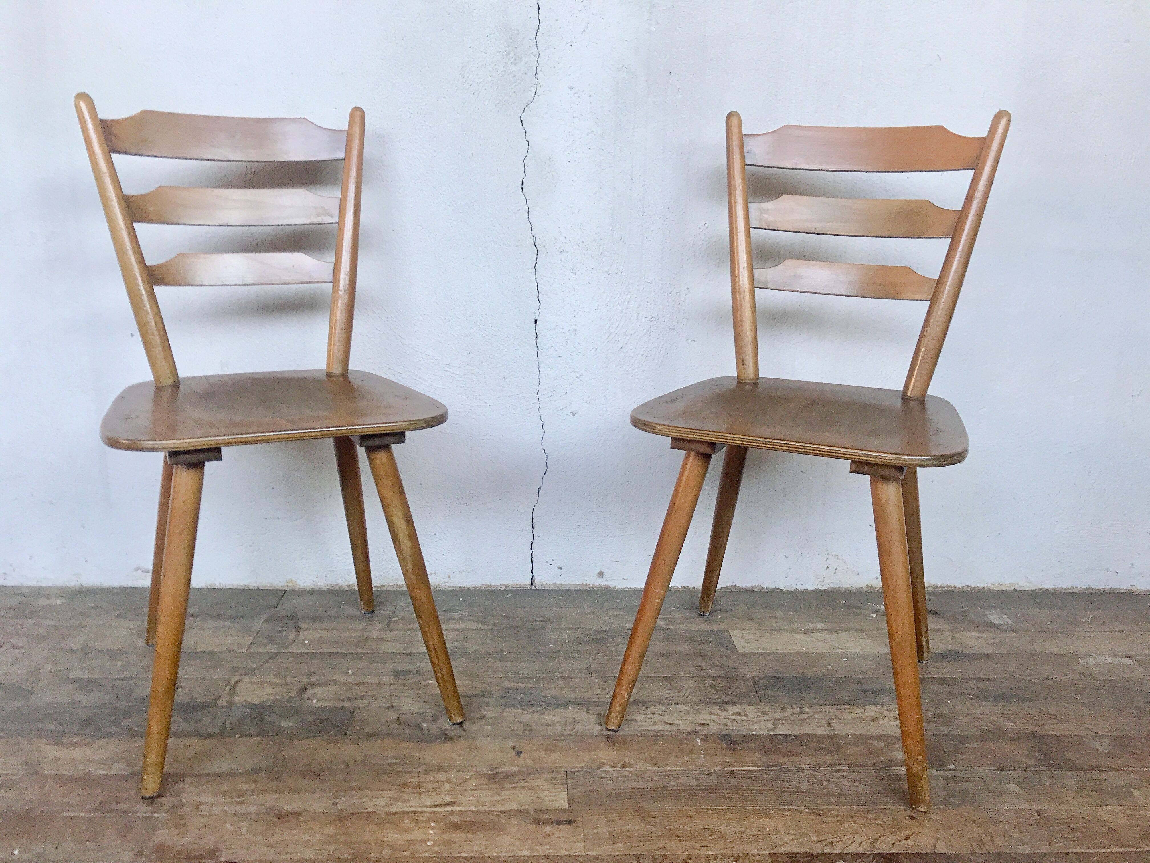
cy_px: 432
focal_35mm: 28
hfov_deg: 63.4
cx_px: 575
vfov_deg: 49.7
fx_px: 930
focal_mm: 3.99
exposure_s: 1/33
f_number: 1.8
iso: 20
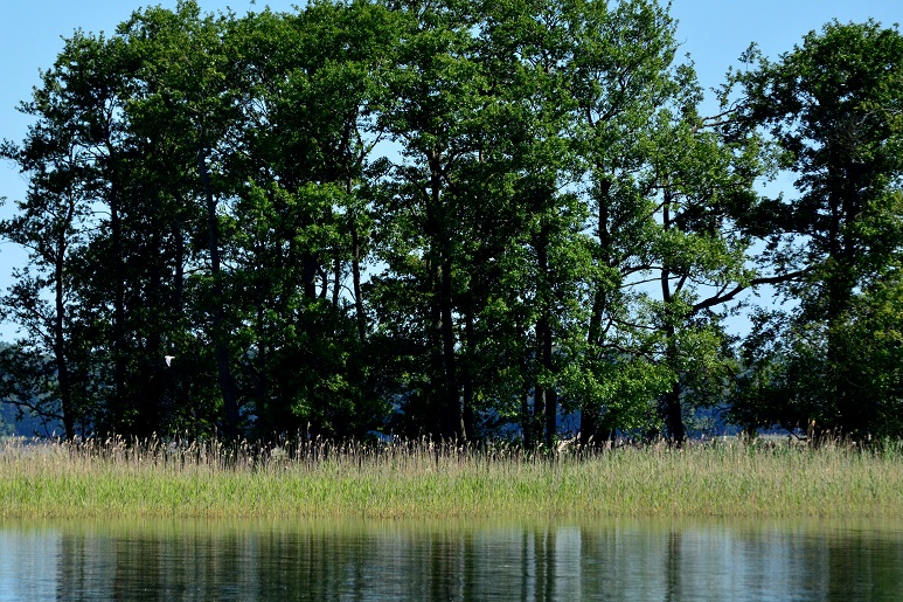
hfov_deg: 5.5
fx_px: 9470
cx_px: 348
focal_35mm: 378
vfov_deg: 3.6
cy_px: 279
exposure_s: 1/8000
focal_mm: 195
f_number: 5.3
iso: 1250
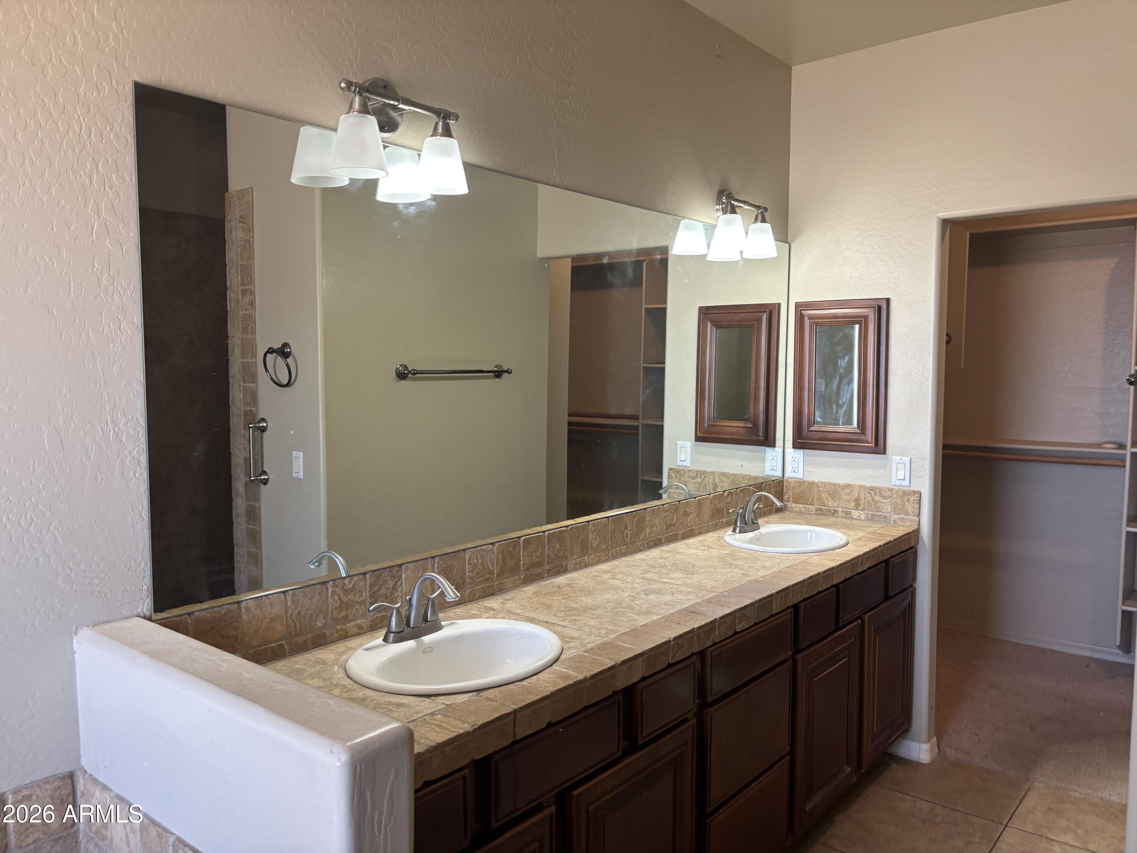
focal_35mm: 26
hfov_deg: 67.3
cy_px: 426
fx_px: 854
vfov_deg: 53.1
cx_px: 568
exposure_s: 1/120
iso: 125
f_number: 1.6
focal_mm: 5.96
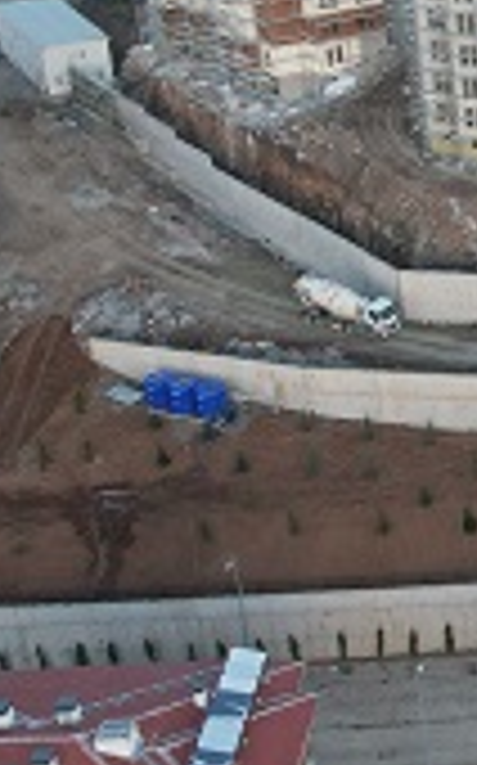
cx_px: 846
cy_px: 297
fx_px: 1646
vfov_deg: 26.1
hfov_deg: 14.6
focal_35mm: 79
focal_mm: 8.38
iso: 200
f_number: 2.8
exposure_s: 1/125
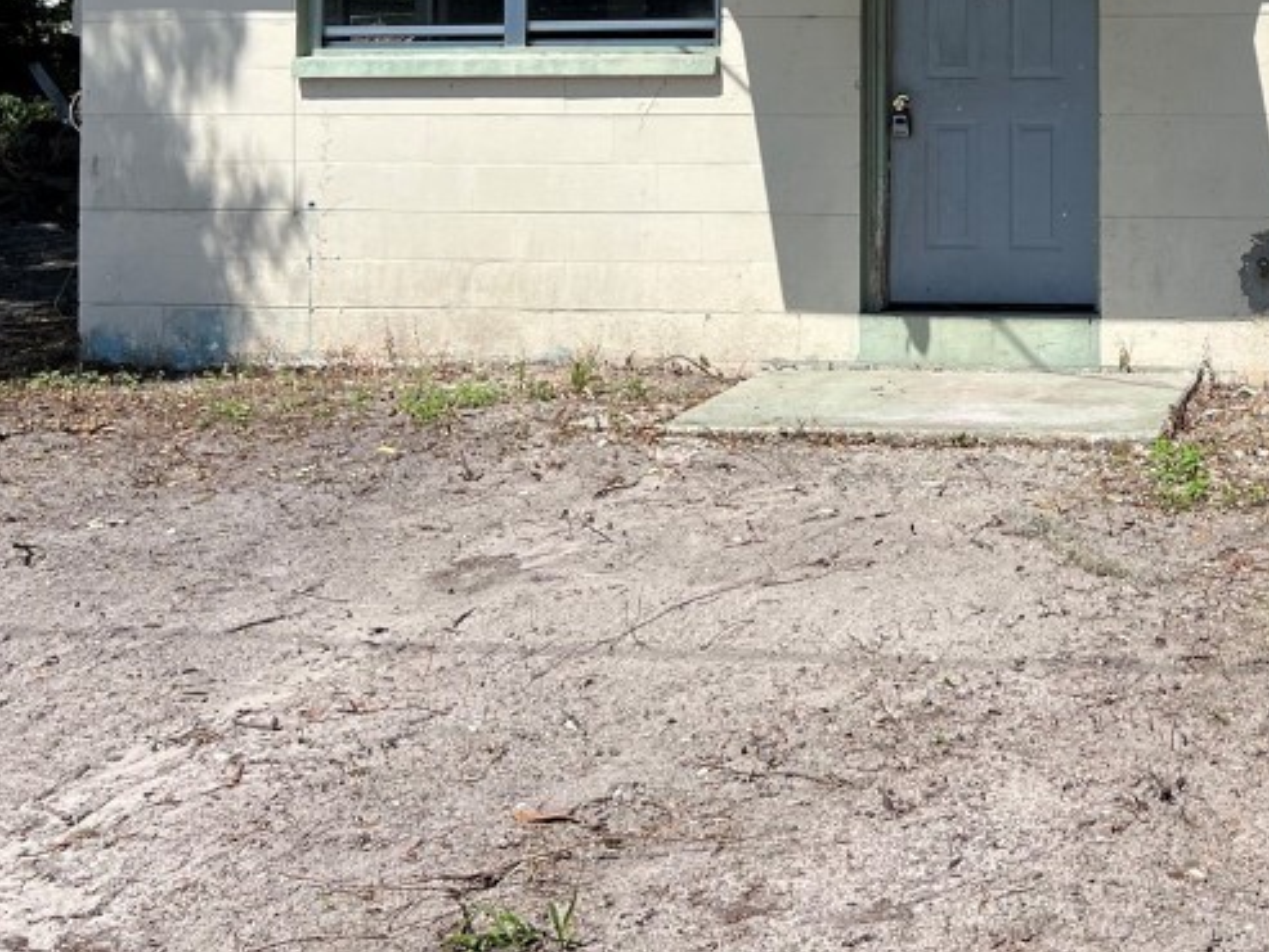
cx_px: 1091
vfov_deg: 25.7
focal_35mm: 54
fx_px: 1980
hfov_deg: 34.0
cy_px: 8
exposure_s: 1/4630
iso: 50
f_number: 1.5
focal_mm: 5.7
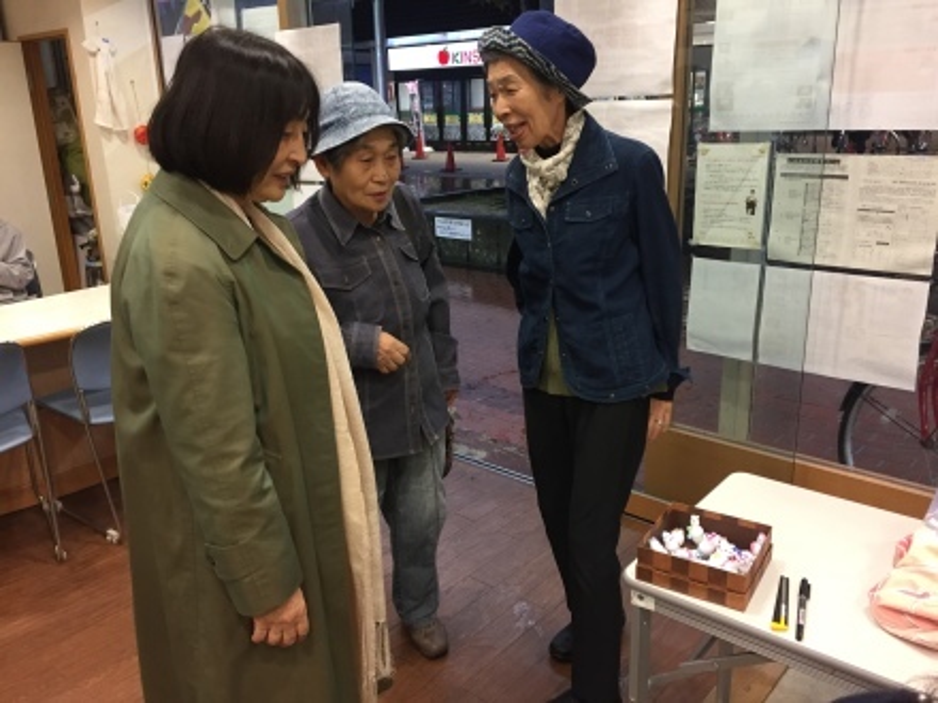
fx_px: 786
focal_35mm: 29
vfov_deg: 48.2
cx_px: 469
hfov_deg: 61.7
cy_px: 352
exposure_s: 1/30
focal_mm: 4.15
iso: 125
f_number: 2.2
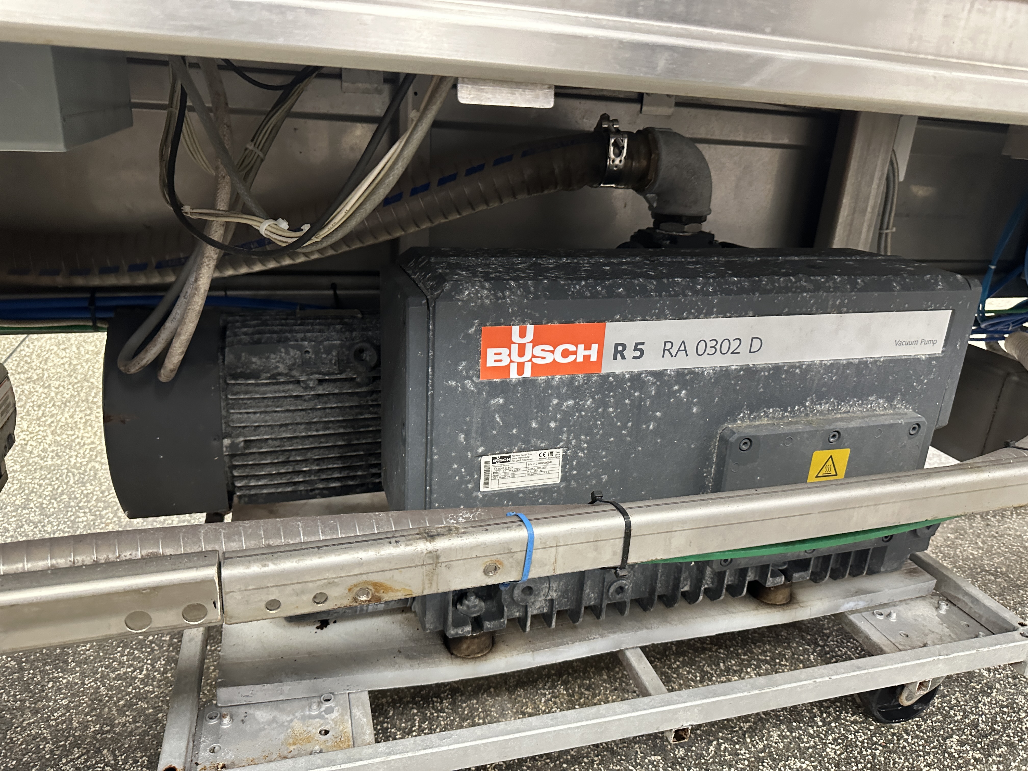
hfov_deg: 71.6
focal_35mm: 24
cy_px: 386
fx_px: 713
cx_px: 514
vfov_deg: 56.8
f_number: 1.78
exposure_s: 1/50
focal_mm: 6.86
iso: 640
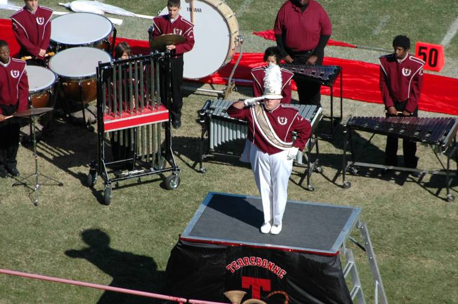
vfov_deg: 3.4
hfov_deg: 5.1
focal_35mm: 406
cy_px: 152
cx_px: 261
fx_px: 5156
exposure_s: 1/640
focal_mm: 200
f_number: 6.3
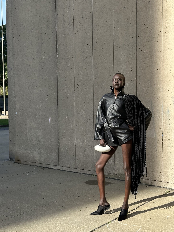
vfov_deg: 39.7
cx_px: 87
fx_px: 322
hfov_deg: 30.3
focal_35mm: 48
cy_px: 116
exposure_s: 1/980
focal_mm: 6.86
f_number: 1.78
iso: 64
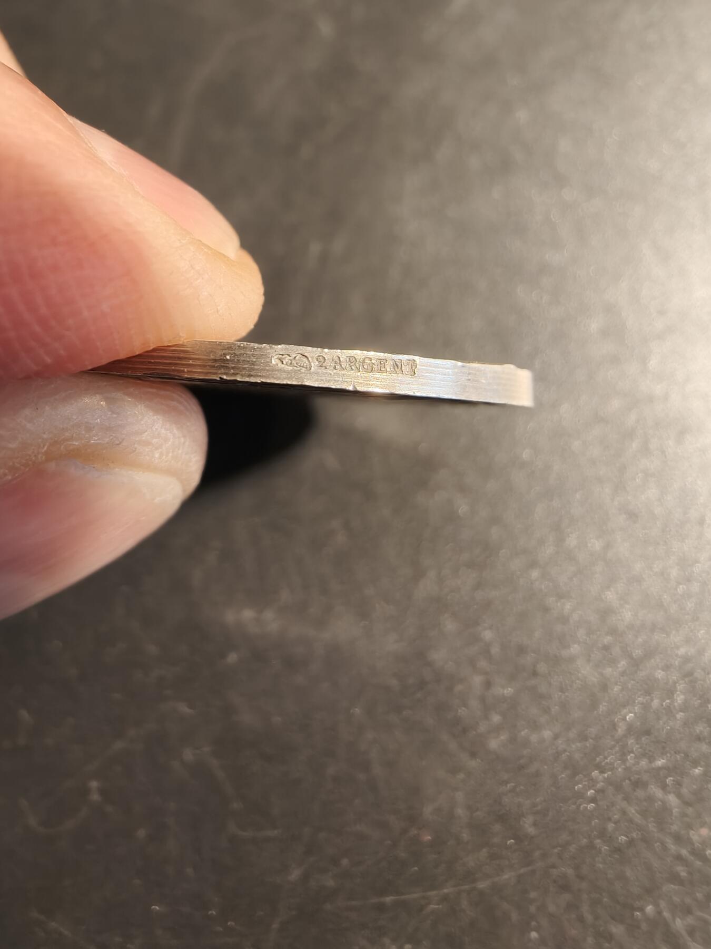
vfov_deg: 73.9
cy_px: 474
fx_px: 630
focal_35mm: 23
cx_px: 356
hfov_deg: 58.9
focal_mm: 2.32
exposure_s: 1/50
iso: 200
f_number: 2
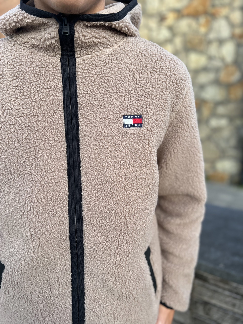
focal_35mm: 26
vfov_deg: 67.3
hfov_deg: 53.1
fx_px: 243
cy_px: 162
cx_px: 122
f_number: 1.5
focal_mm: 5.7
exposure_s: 1/588
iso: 50
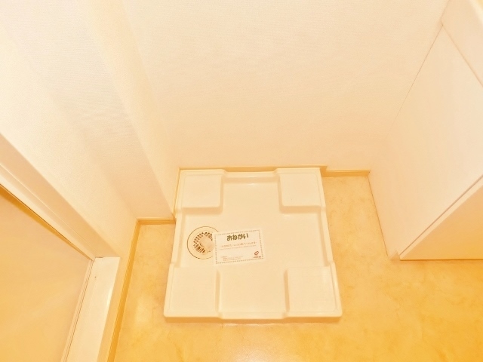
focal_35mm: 23
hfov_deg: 73.9
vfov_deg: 58.9
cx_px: 242
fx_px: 321
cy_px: 181
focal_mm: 4
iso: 200
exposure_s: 1/30
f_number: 3
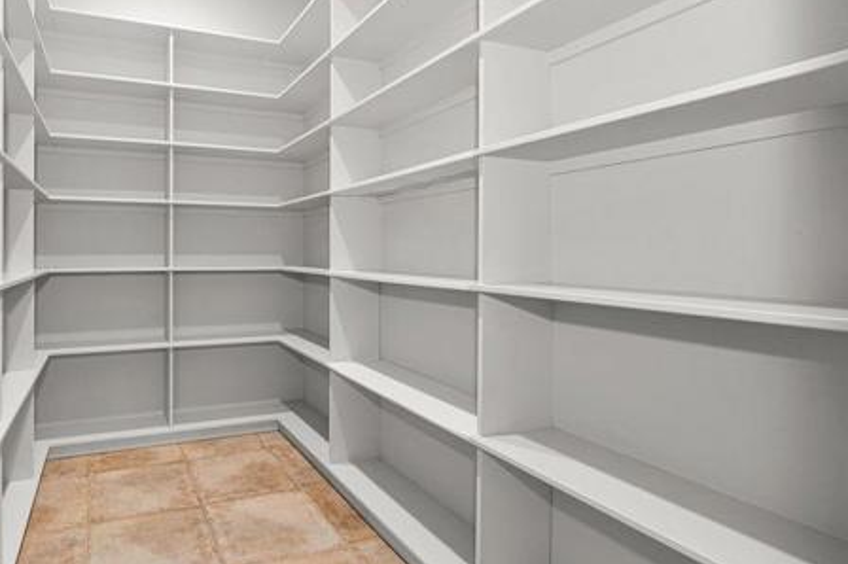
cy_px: 259
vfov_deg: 61.8
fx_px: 471
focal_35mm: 20
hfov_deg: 80.8
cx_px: 273
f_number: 7.1
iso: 100
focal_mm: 14
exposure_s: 1
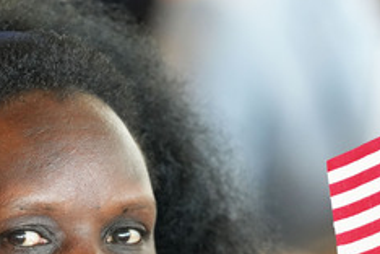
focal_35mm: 444
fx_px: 4686
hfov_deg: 4.6
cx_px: 239
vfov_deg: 3.1
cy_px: 228
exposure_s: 1/200
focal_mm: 182
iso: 4000
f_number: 4
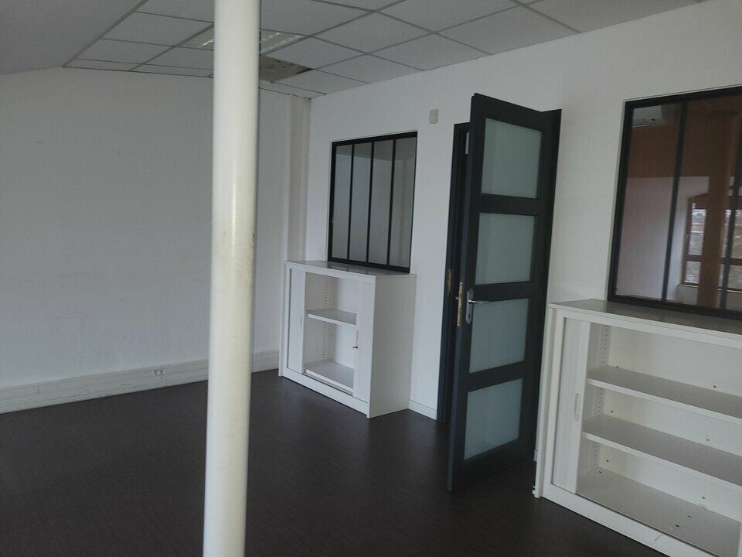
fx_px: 557
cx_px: 371
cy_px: 278
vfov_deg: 53.1
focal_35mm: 26
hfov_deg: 67.3
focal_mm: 5.4
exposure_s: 1/10
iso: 160
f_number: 1.8
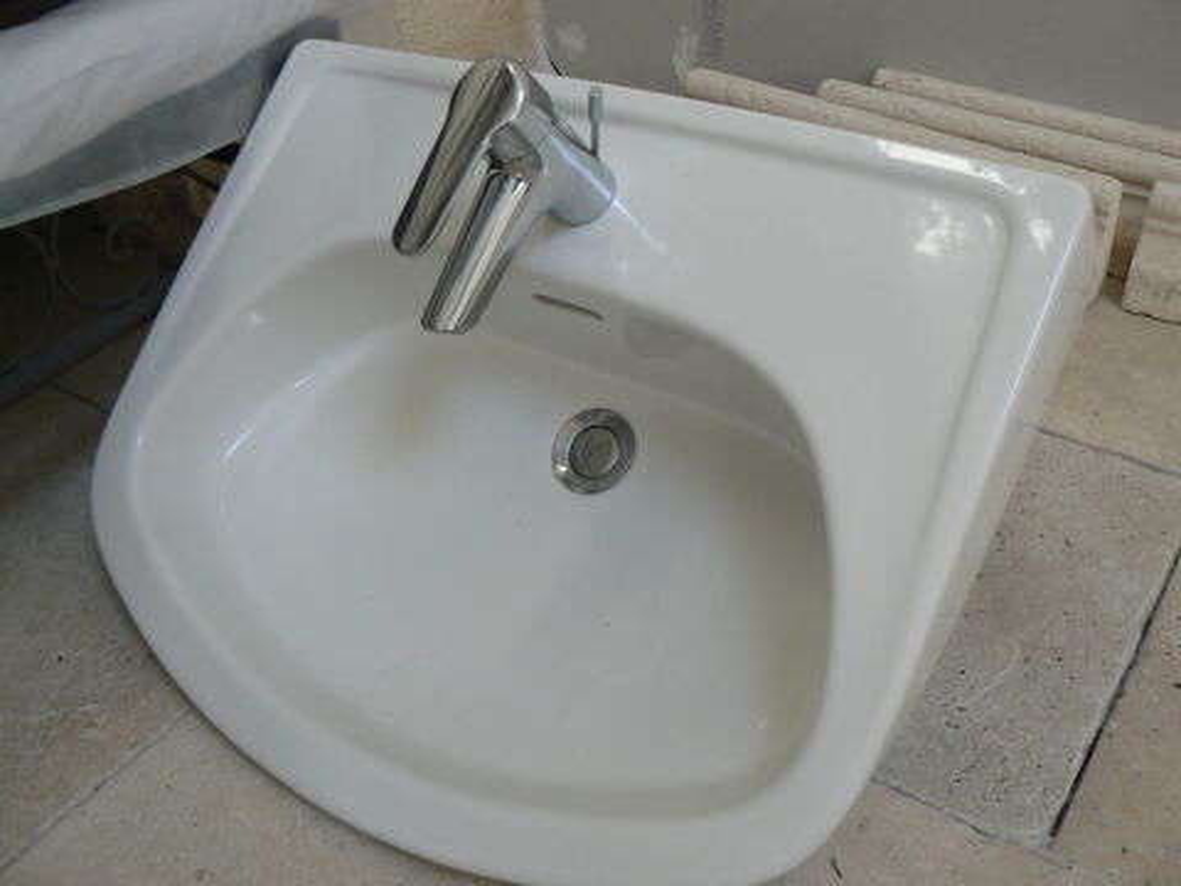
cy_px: 443
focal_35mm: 36
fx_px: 1228
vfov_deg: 39.7
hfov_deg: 51.4
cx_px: 590
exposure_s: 1/30
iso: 80
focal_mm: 6
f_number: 2.8
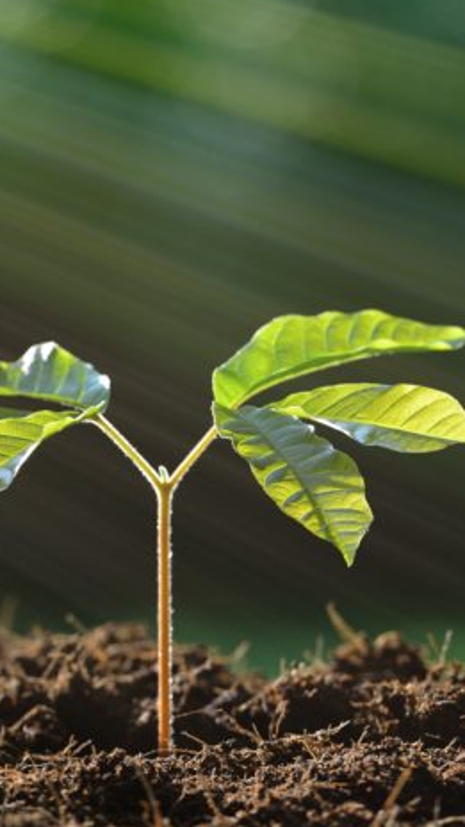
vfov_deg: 4.7
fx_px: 10127
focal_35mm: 462
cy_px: 297
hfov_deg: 2.6
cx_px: -169
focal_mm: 200
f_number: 5.6
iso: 100
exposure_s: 1/80
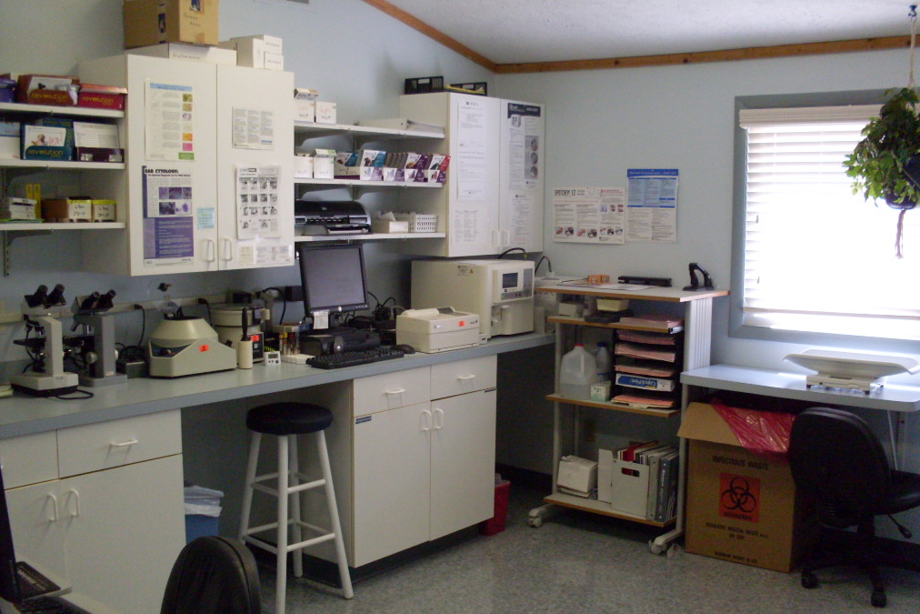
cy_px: 321
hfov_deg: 48.5
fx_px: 1022
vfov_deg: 33.4
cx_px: 460
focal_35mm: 40
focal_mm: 6.3
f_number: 2.8
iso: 160
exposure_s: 1/45
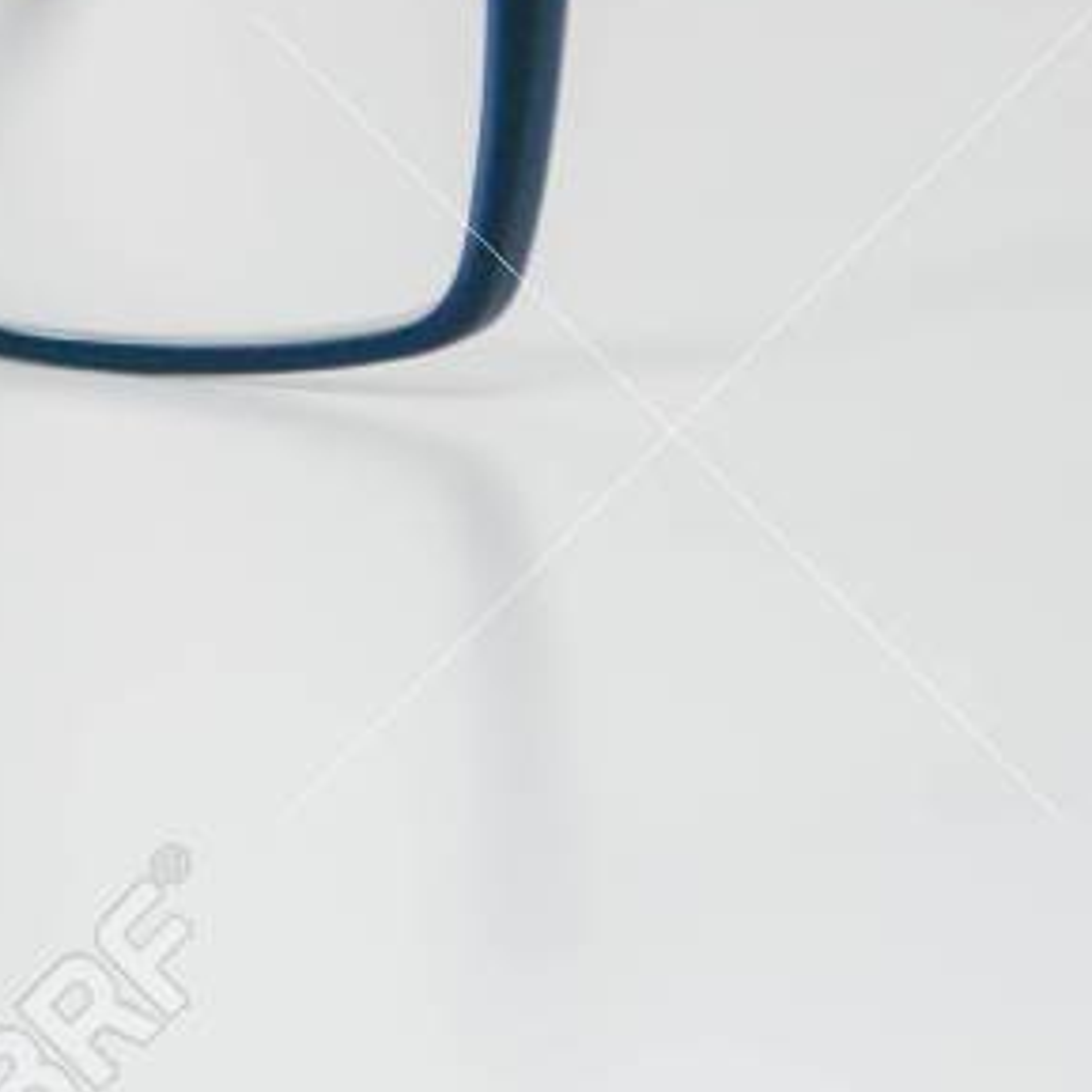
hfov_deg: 6.4
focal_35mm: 268
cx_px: -714
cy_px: -410
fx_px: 9565
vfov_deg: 6.5
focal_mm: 70
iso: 800
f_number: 4
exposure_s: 1/250
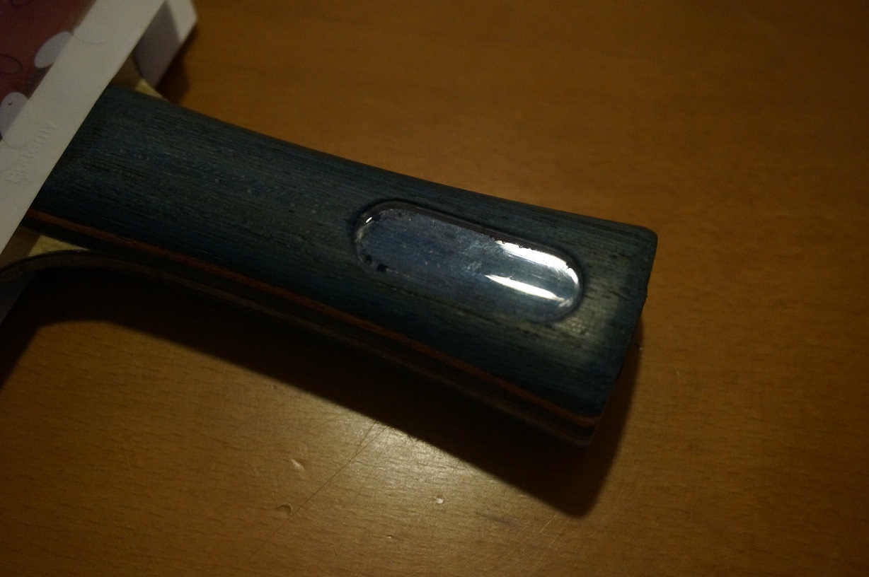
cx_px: 434
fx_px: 1121
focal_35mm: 46
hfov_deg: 42.4
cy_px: 288
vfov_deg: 28.9
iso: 3200
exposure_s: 1/50
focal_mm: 31
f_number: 5
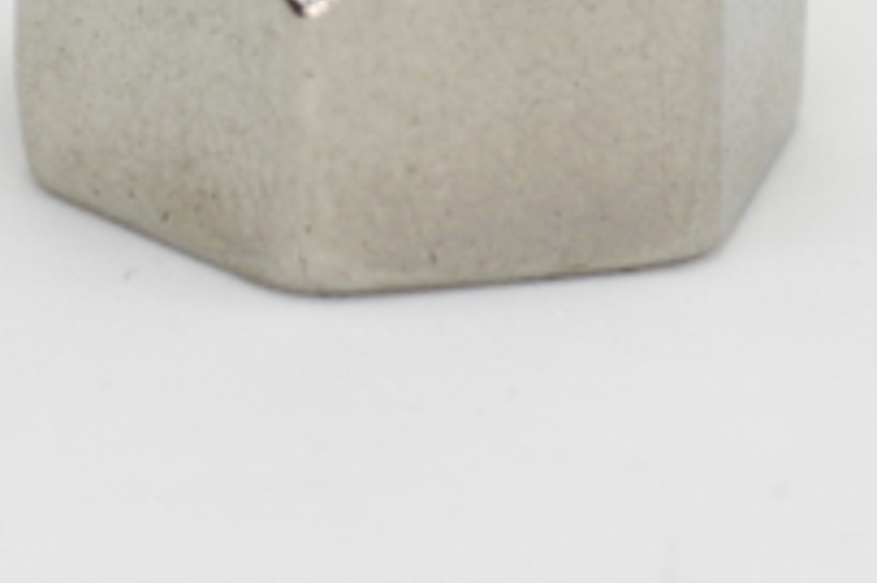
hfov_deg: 8.1
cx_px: 389
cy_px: -676
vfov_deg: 5.2
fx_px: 6231
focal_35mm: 256
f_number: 8
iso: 400
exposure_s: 1/100
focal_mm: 35
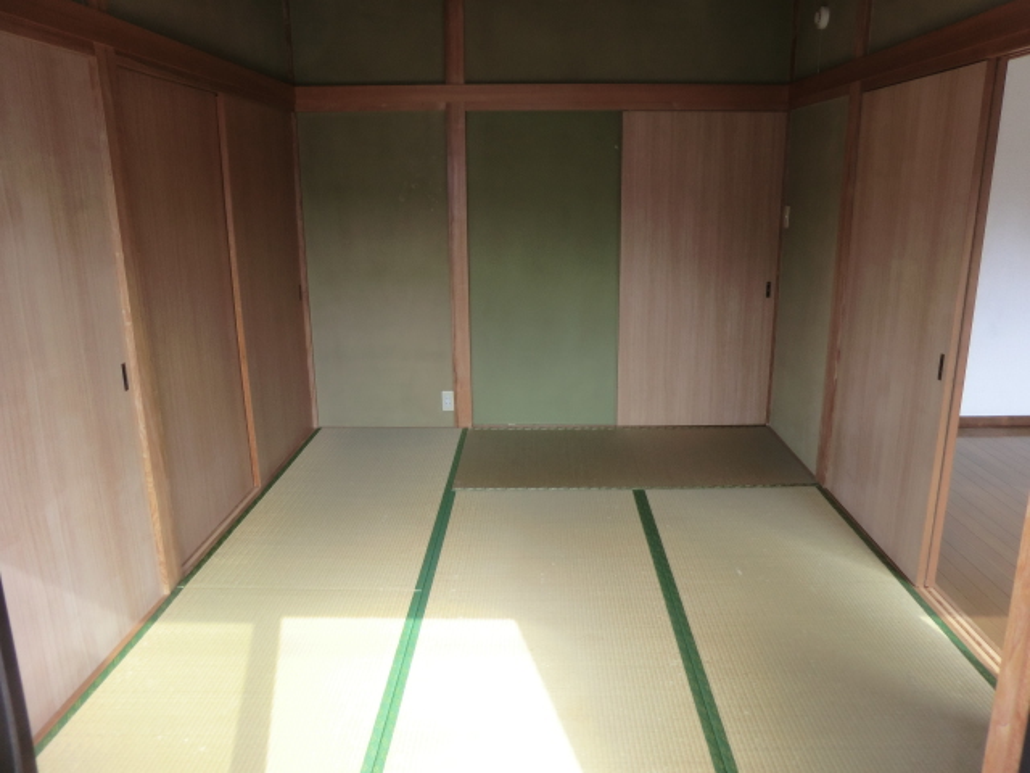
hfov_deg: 71.6
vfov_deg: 56.8
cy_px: 386
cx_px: 515
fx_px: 714
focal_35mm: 24
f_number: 3.2
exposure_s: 1/80
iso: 80
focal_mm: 4.3
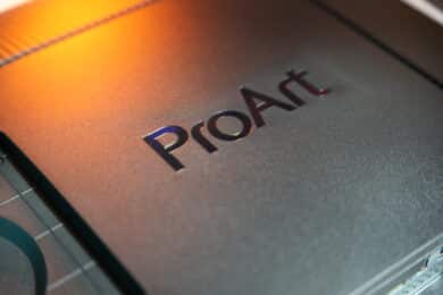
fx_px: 861
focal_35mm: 70
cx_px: 222
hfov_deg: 28.8
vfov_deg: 19.5
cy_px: 148
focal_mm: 70
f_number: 2.8
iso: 640
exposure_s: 1/80
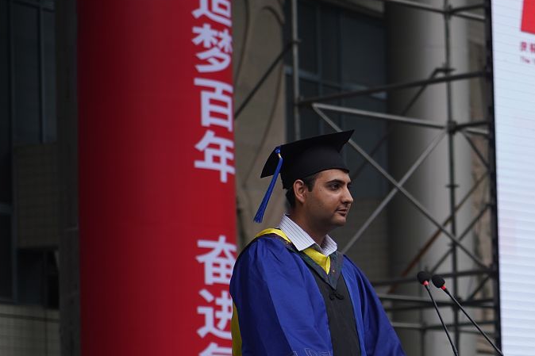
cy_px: 242
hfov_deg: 10.9
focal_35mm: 187
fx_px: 2778
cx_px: 464
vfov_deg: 7.3
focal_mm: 105
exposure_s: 1/320
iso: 200
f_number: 4
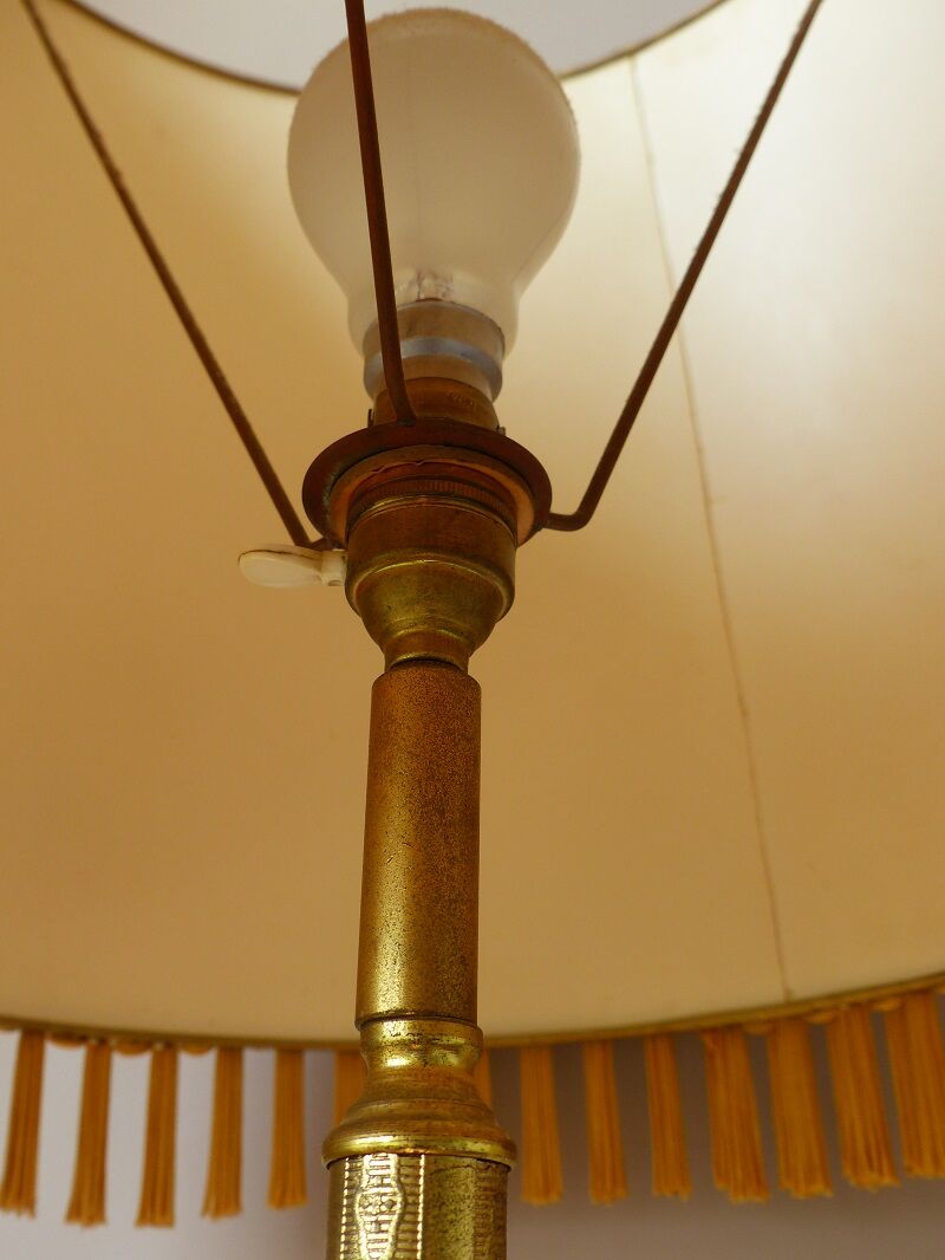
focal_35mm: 39
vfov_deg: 47.9
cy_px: 630
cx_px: 472
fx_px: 1419
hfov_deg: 36.8
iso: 100
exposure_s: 1/125
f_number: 2.8
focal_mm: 7
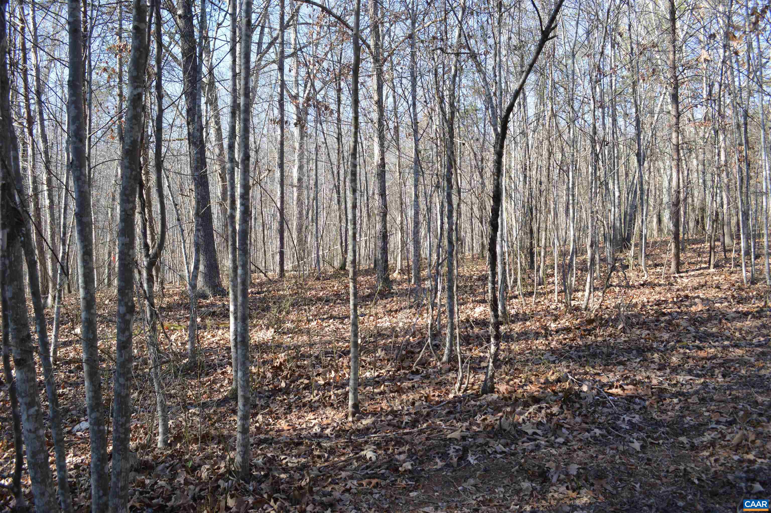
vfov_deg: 47.8
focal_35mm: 27
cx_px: 386
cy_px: 256
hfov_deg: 67.4
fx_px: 578
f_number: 5.6
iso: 220
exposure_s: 1/125
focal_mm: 18
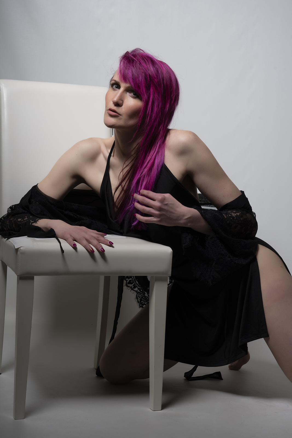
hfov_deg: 20.0
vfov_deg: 29.7
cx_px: 146
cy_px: 219
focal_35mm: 68
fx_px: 827
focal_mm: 68
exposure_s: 1/200
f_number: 11
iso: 200
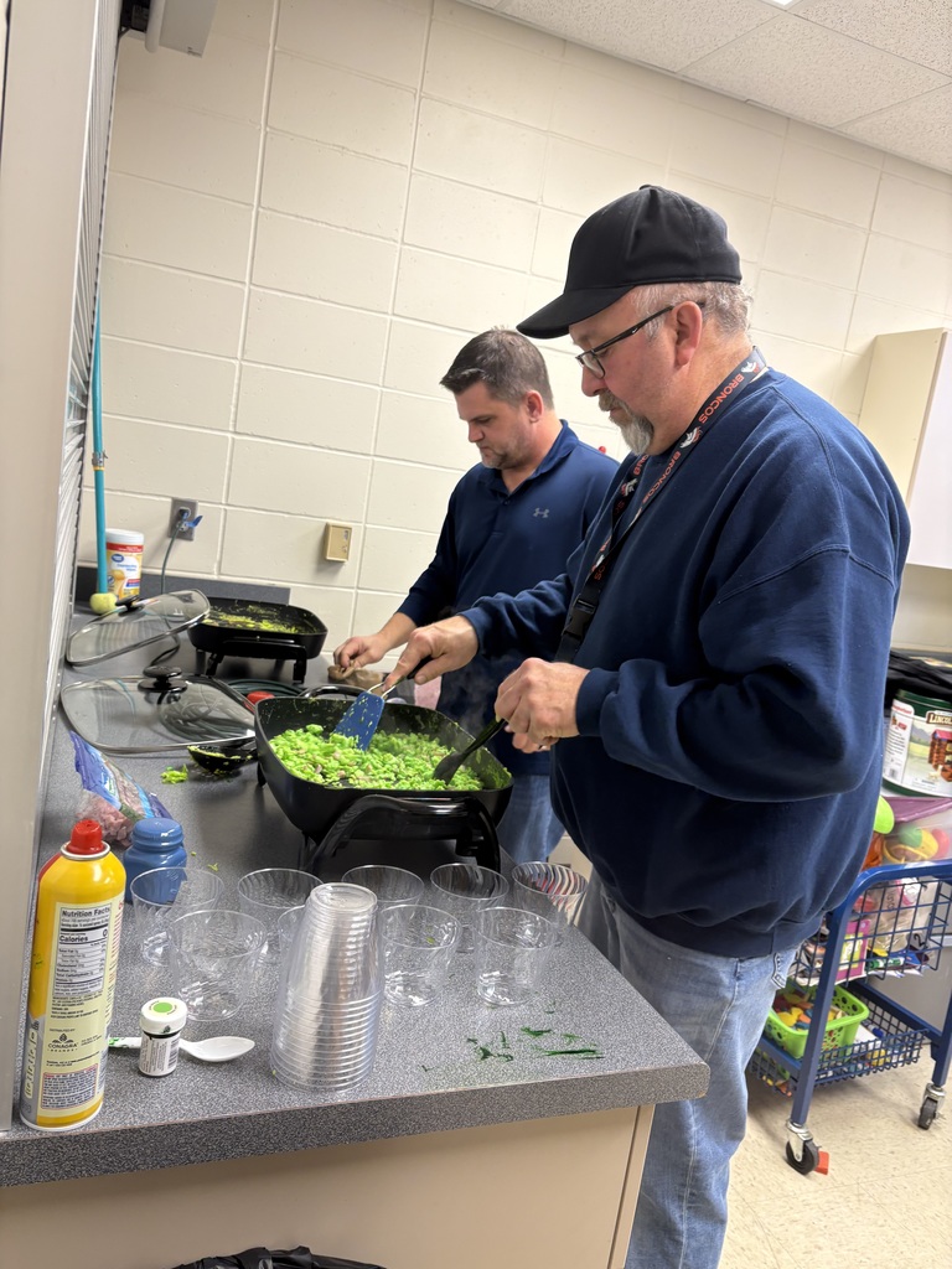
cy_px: 634
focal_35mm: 26
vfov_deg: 67.3
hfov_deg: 53.1
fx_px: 953
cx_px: 476
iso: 100
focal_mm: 5.96
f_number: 1.6
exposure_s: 1/60
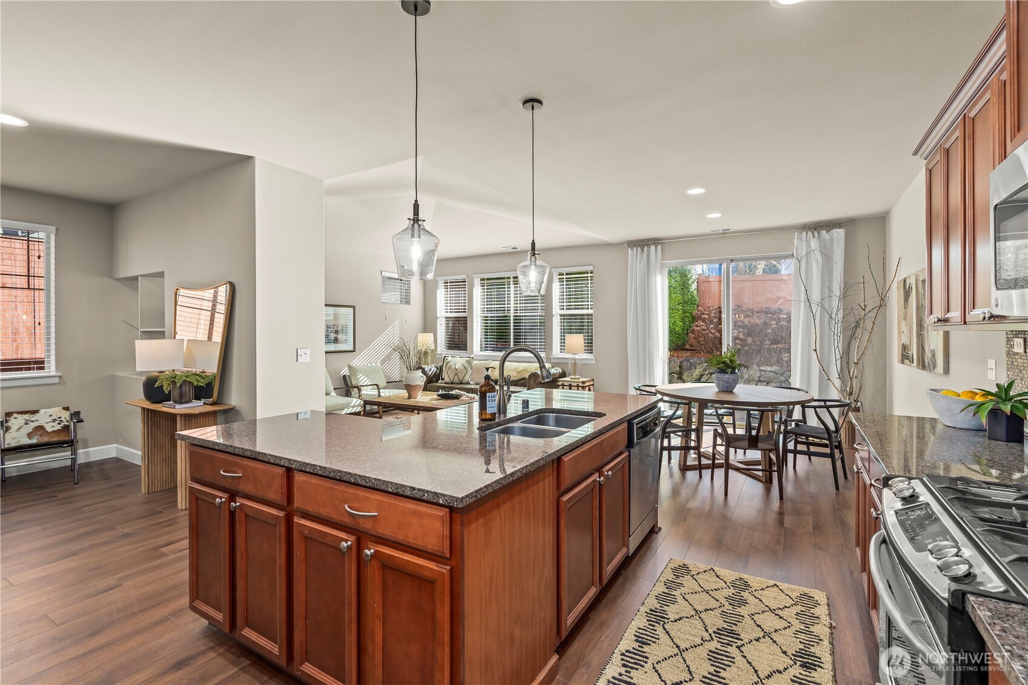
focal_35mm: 16
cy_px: 342
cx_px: 514
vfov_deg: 73.7
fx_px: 457
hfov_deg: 96.7
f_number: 9
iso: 320
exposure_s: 1/2
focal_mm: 16
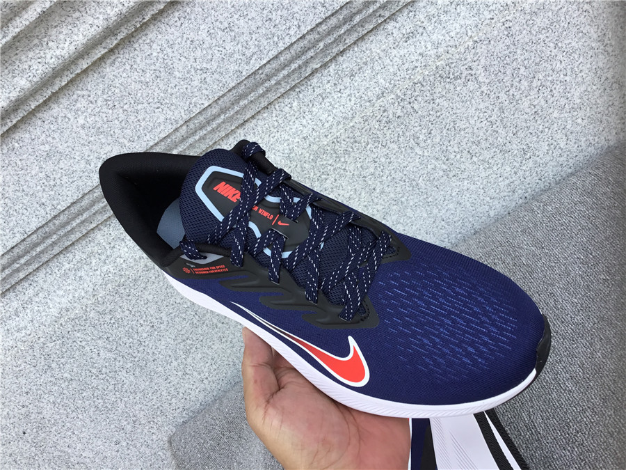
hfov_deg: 58.4
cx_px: 313
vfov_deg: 45.4
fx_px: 561
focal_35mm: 31
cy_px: 235
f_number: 2.4
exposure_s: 1/254
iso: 25
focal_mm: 3.3
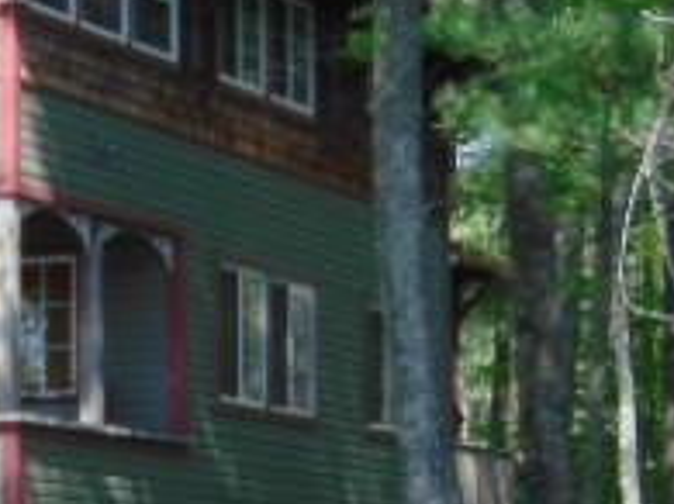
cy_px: 421
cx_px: -228
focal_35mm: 197
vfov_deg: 7.5
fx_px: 3833
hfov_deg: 9.8
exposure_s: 1/320
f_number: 3.6
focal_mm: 10.8
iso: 80
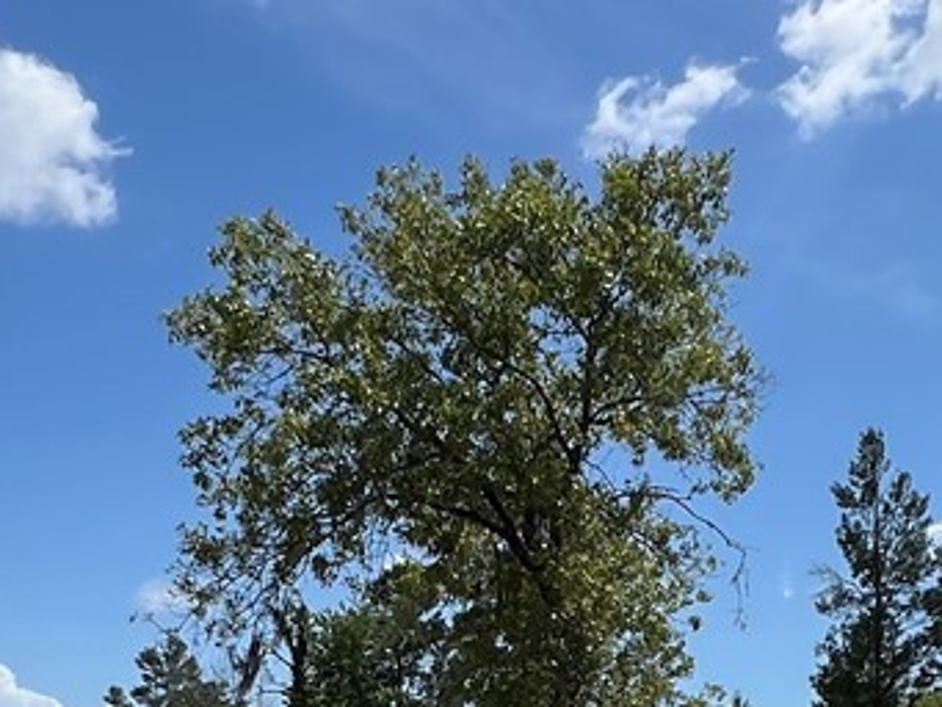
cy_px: 862
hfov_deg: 31.5
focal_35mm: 61
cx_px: 608
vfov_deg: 22.1
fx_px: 1661
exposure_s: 1/2096
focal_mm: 1.57
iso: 32
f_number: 1.8
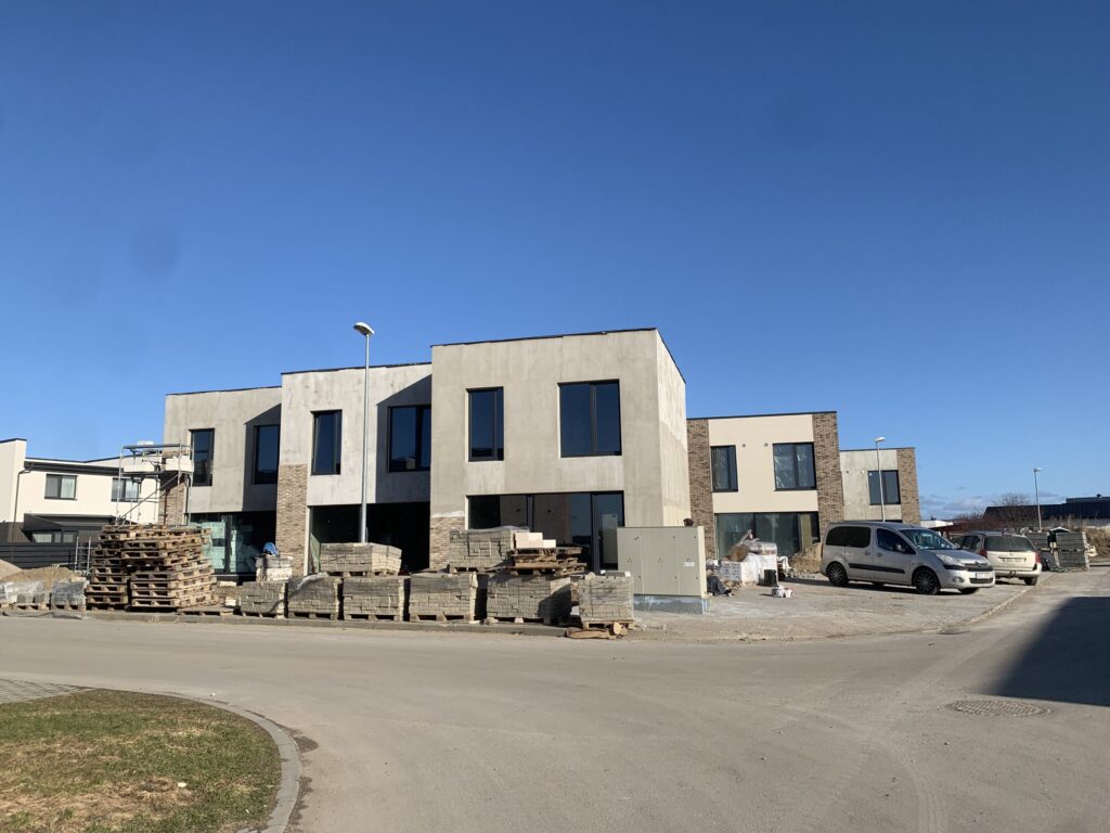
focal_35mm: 26
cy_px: 416
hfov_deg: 67.3
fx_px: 834
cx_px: 555
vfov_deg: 53.1
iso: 25
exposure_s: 1/2681
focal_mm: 4.25
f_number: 1.8
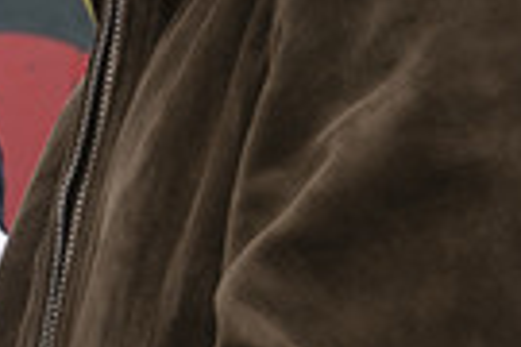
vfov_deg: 2.3
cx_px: -274
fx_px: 8726
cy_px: 177
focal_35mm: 603
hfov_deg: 3.4
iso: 800
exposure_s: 1/160
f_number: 8
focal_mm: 113
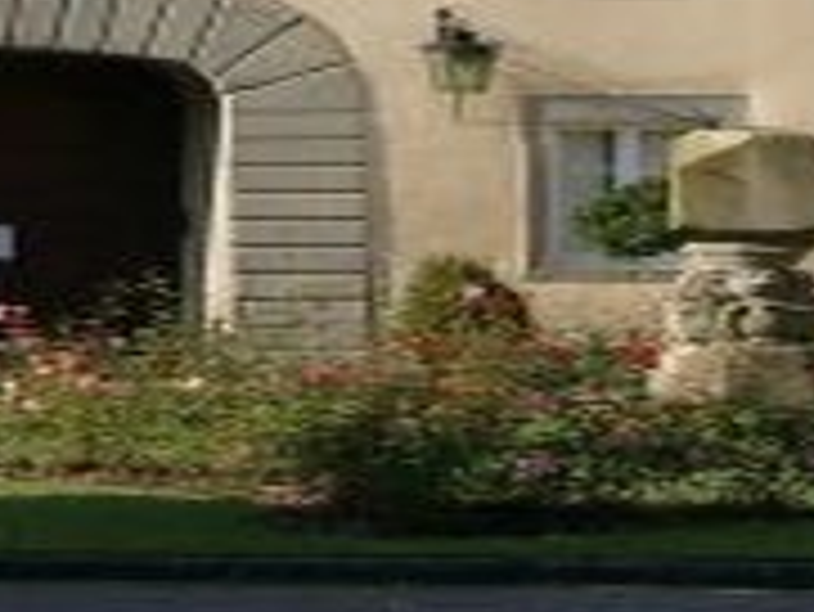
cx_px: -202
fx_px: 9342
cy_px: -702
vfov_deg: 3.7
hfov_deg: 5.0
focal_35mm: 397
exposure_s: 1/436
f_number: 4
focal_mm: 18.7
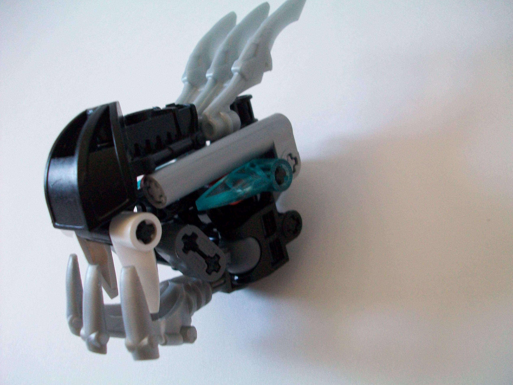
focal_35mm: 34
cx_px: 256
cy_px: 192
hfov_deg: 54.0
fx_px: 504
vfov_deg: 41.8
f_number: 2.8
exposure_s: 1/25
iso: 160
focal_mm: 5.7
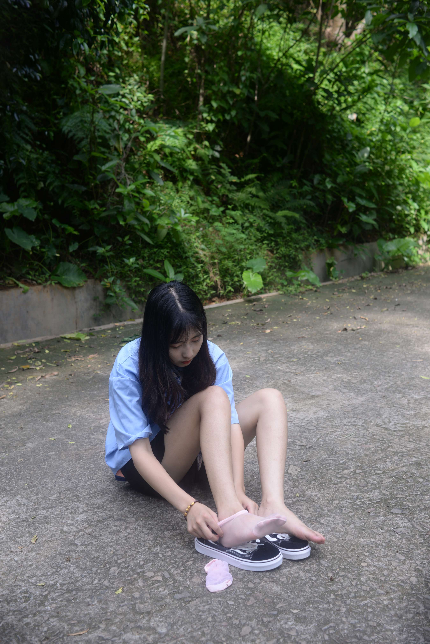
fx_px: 626
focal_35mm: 35
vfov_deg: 54.4
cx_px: 215
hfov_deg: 37.9
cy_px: 322
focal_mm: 35
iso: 125
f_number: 5.6
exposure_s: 1/160
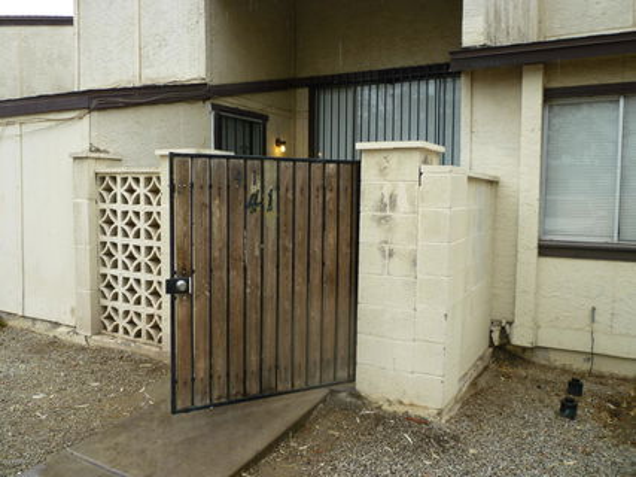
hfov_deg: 61.7
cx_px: 318
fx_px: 533
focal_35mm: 29
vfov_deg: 48.2
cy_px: 238
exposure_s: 1/160
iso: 80
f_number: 3.3
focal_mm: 5.2
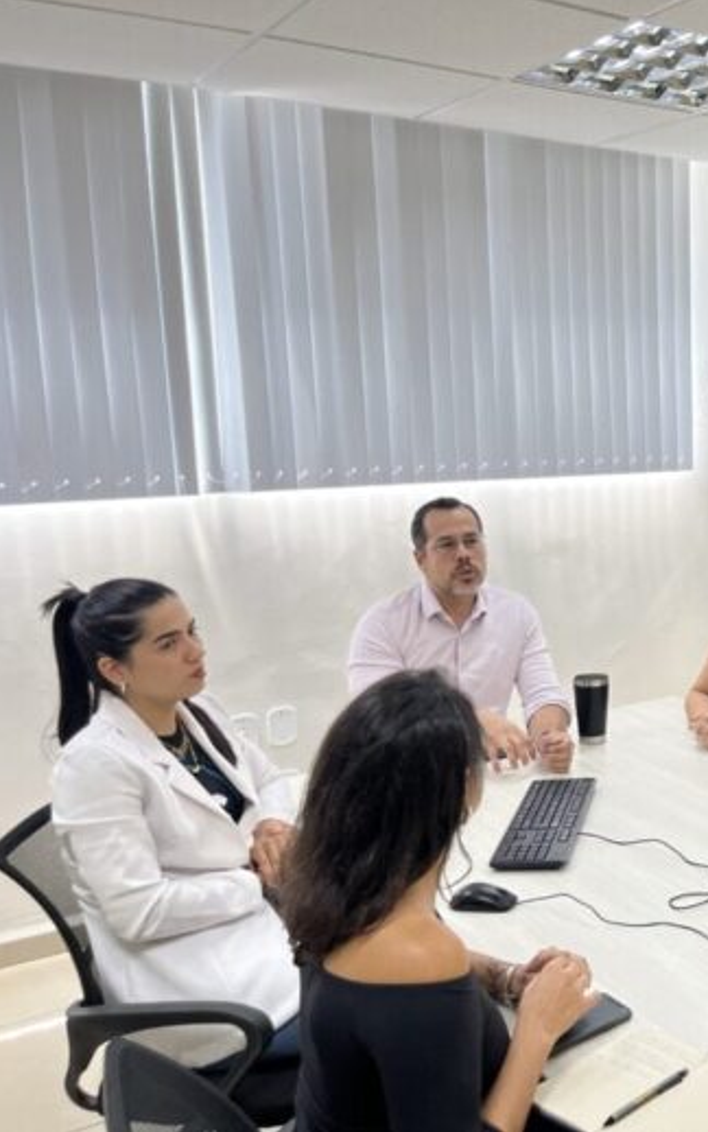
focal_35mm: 37
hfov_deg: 31.3
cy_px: 564
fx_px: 1142
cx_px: 743
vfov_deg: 52.7
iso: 80
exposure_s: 1/120
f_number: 1.6
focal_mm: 5.1
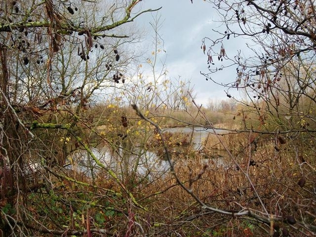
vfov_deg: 29.1
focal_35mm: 50
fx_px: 456
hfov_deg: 38.2
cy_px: 118
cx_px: 158
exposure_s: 1/160
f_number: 3.6
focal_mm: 8.8
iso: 80
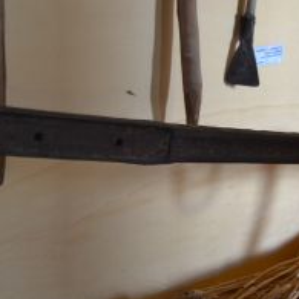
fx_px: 919
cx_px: 294
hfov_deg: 18.1
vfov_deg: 18.4
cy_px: 202
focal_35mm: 94
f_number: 4.5
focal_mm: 32
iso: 900
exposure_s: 1/60
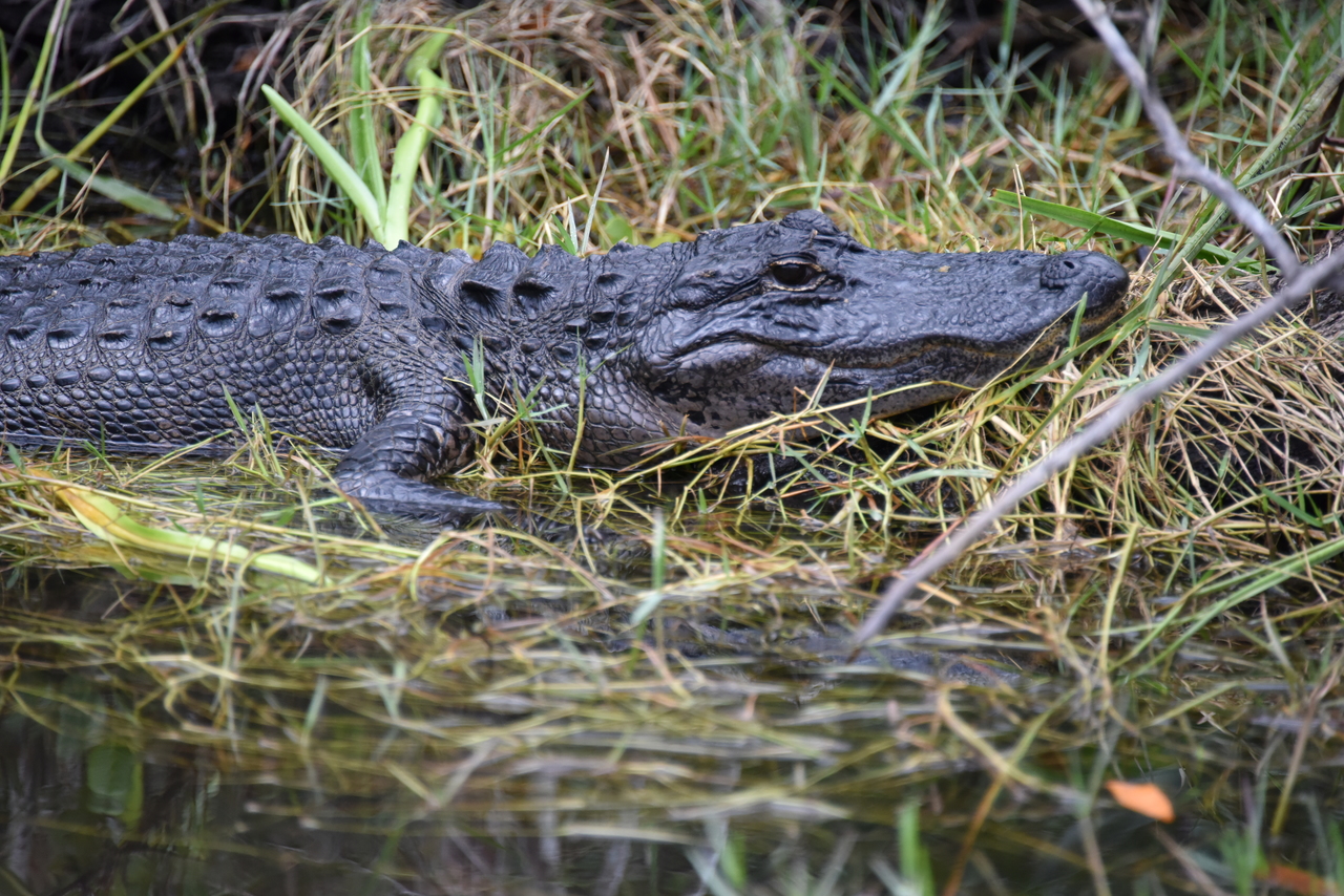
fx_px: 11202
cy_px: 448
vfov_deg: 4.6
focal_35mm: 300
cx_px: 672
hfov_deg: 6.9
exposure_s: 1/640
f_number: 5.6
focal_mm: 300
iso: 1800
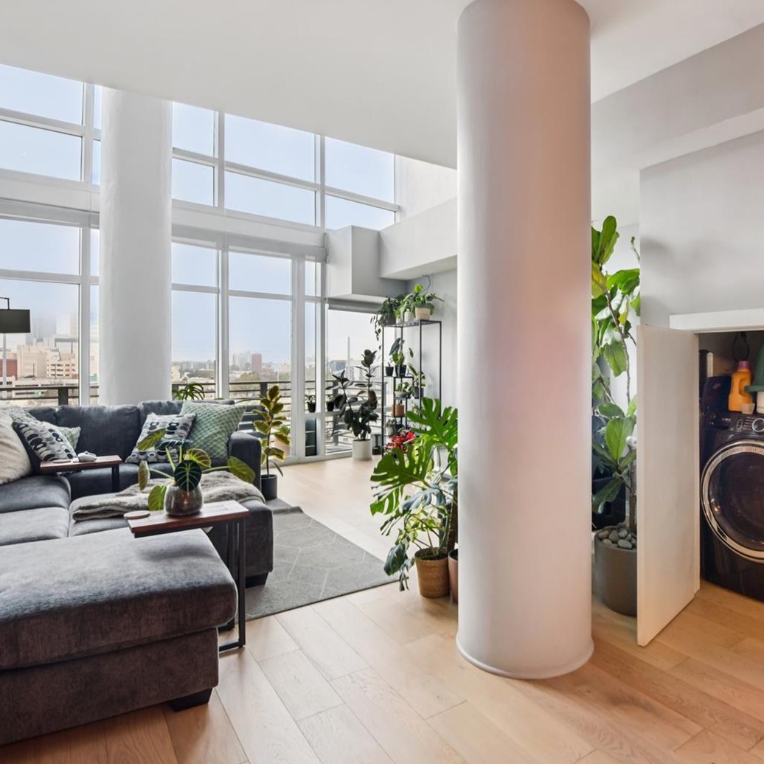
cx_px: 480
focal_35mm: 21
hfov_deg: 70.9
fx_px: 524
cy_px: 375
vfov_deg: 72.1
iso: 400
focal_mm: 16
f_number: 8
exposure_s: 1/15
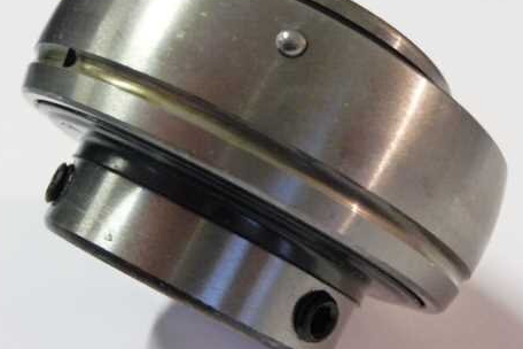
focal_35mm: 57
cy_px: 162
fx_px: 828
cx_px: 271
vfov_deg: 23.8
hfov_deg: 35.1
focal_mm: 8.5
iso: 800
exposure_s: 1/13
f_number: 4.2
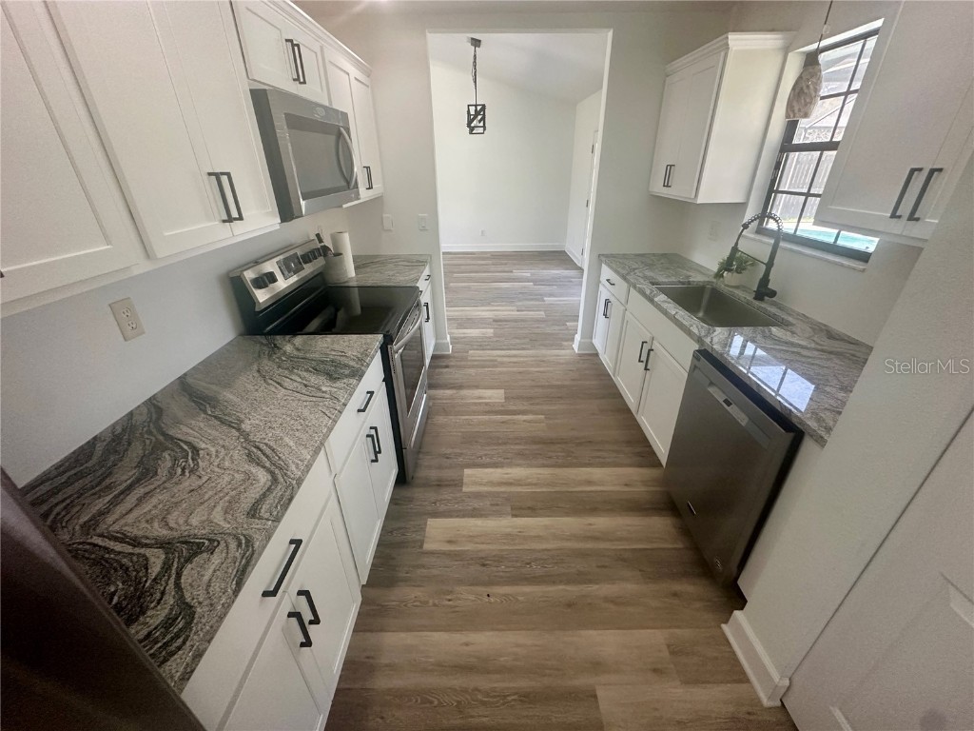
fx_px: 394
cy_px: 366
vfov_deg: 85.7
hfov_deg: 102.1
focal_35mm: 14
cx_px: 487
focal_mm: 2.22
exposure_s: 1/99
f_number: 2.2
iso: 320
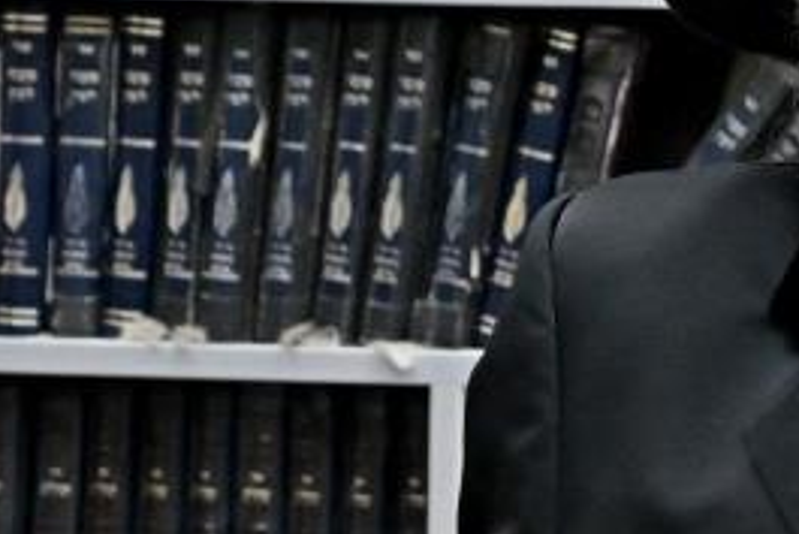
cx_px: 1001
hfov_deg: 3.0
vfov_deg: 2.0
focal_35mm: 695
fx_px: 15433
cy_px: 241
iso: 640
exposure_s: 1/200
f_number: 4
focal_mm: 120
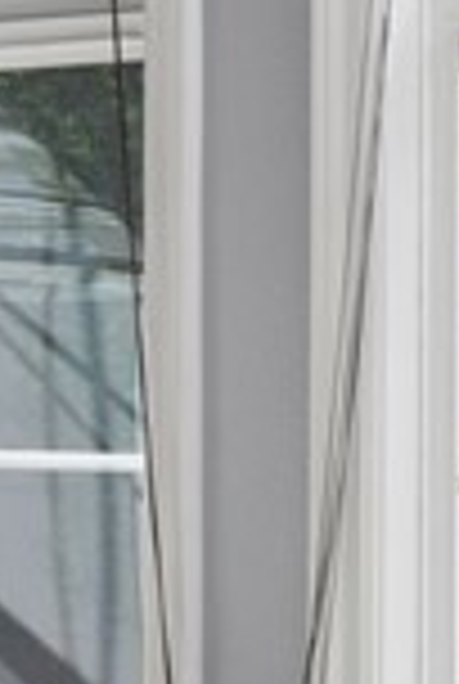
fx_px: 4740
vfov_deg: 8.3
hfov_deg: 5.4
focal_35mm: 249
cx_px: -508
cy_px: 412
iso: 640
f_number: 20
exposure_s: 1/30
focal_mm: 35
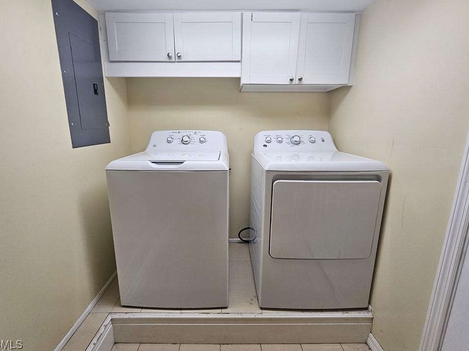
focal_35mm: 14
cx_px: 228
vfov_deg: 85.6
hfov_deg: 102.0
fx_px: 190
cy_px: 166
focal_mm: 2.2
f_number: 2.2
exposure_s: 1/60
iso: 64
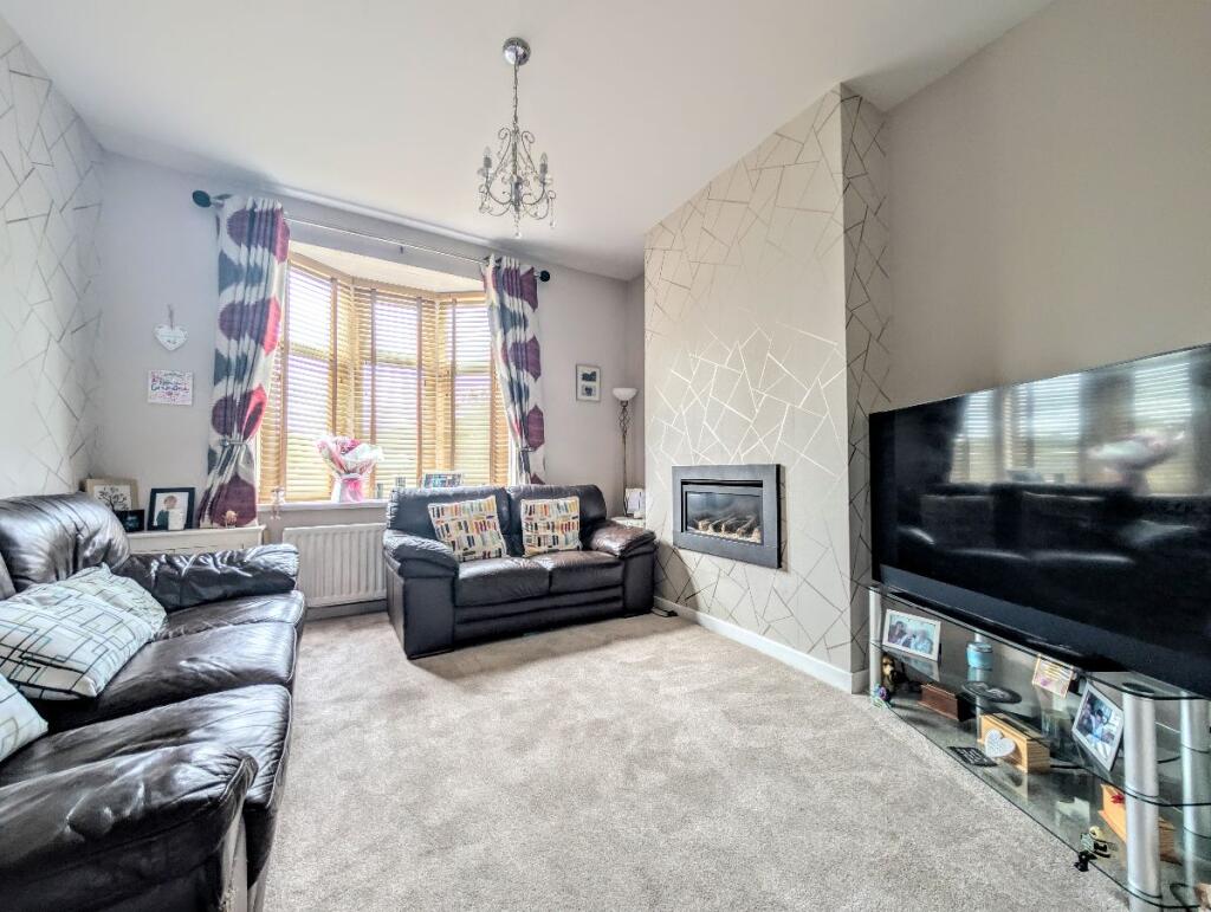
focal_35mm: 12
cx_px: 606
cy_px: 456
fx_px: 420
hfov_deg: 110.5
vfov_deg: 94.6
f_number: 1.7
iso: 71
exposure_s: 1/96.3
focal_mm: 2.02
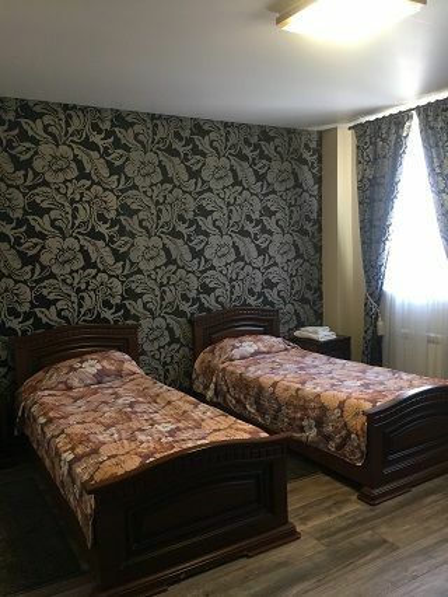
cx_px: 224
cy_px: 298
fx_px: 500
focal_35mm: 29
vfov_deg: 61.6
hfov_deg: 48.3
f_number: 2.2
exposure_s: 1/33
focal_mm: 4.15
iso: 160
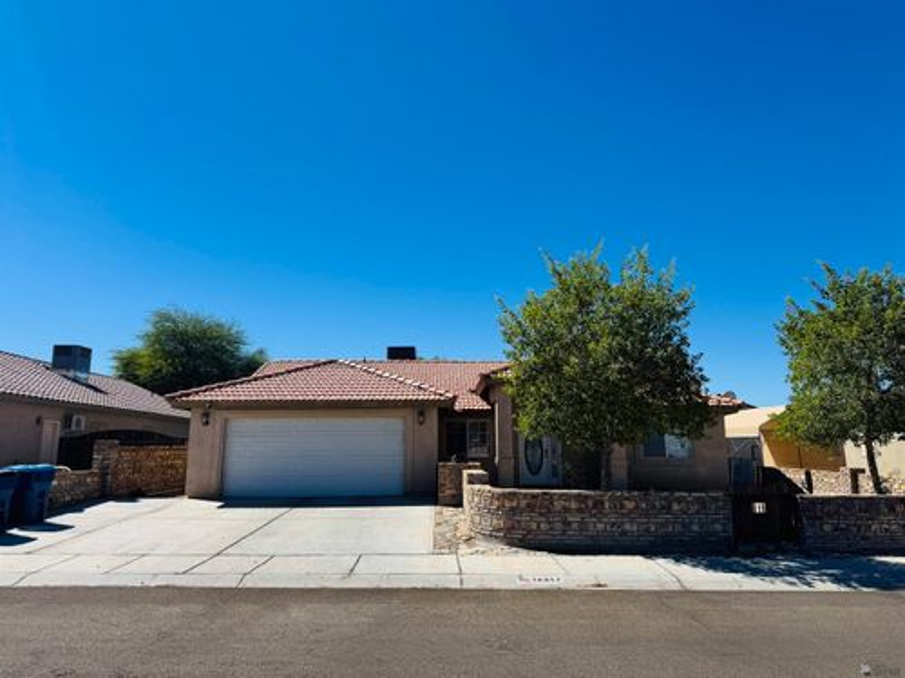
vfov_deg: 56.8
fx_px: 627
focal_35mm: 24
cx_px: 452
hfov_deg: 71.6
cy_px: 339
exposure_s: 1/7092
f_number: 1.78
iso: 80
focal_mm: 6.76
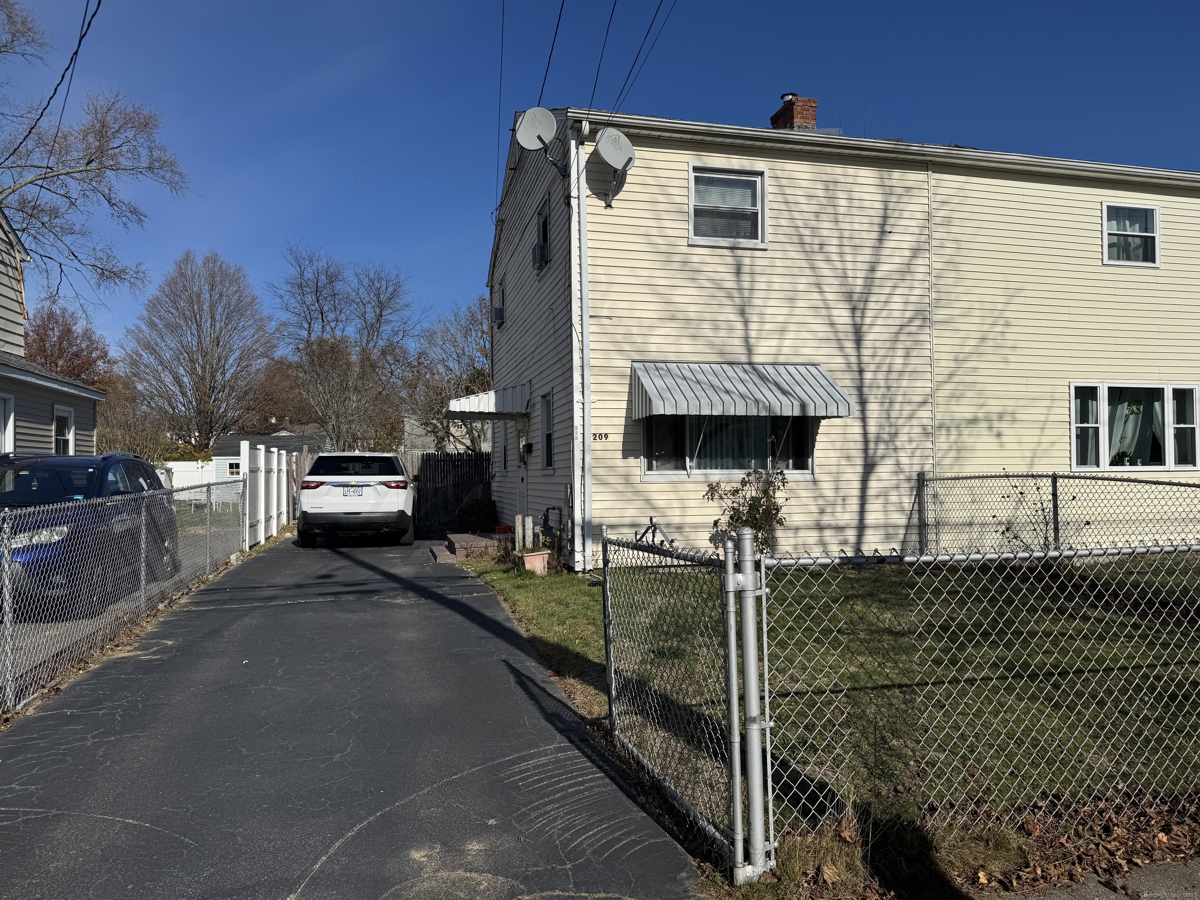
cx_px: 600
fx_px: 832
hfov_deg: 71.6
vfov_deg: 56.8
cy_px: 450
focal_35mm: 24
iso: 80
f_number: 1.78
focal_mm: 6.76
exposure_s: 1/12346
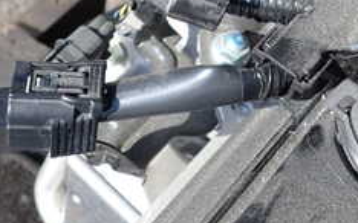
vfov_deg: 18.0
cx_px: 211
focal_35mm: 68
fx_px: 663
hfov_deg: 30.1
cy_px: -60
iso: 100
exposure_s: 1/500
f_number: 2.8
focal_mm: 4.5
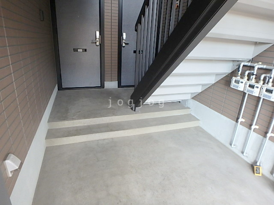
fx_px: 166
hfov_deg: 79.0
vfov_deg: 63.4
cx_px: 137
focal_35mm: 21
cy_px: 102
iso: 320
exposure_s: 1/30
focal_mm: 3.7
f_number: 3.5
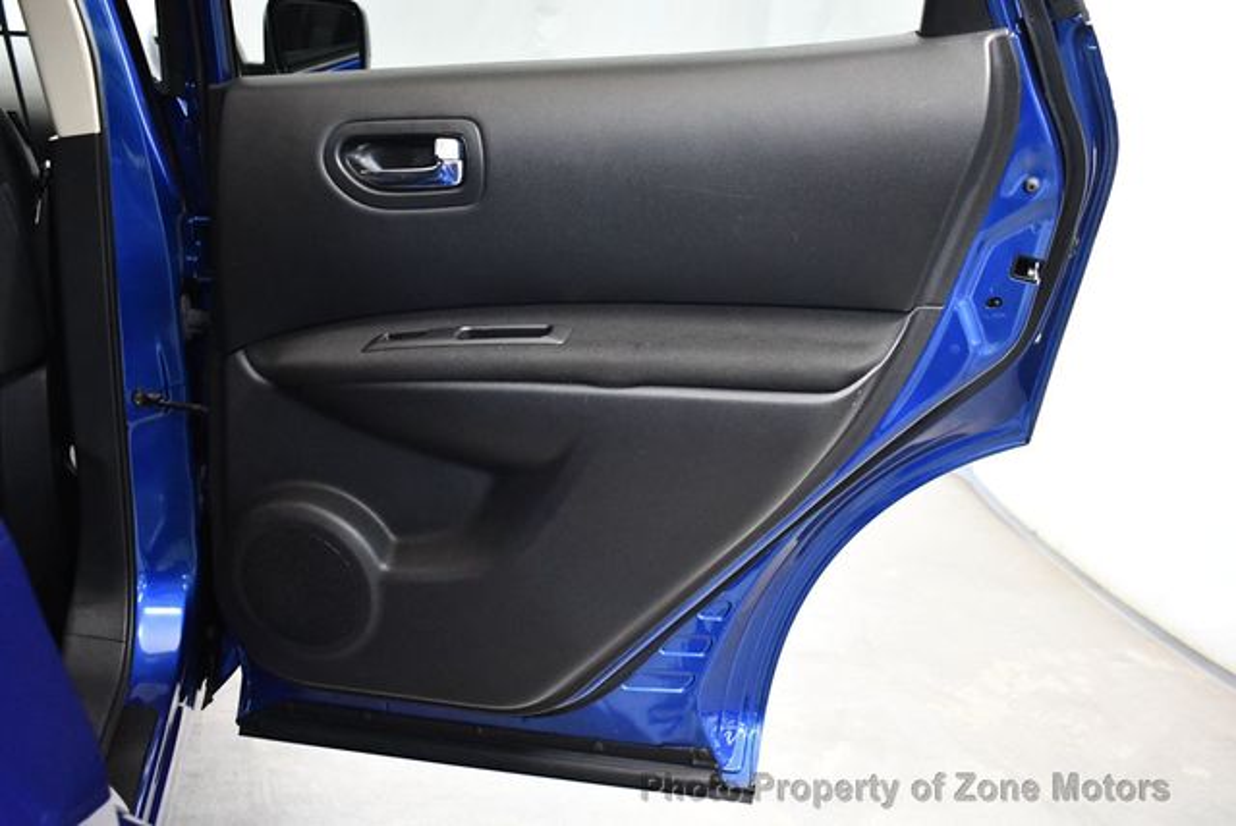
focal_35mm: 36
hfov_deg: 53.1
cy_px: 413
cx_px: 618
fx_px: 1237
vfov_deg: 36.9
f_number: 3.5
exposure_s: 1/60
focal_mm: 18
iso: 3600
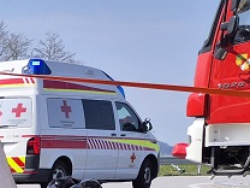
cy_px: 330
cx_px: -400
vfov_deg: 10.5
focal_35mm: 133
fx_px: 961
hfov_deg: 11.5
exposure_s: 1/1548
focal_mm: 5.4
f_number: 1.8
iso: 25
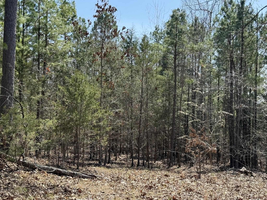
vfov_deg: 30.3
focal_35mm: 48
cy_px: 100
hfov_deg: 39.7
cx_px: 134
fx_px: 370
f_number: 1.78
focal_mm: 6.76
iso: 64
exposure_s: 1/1307
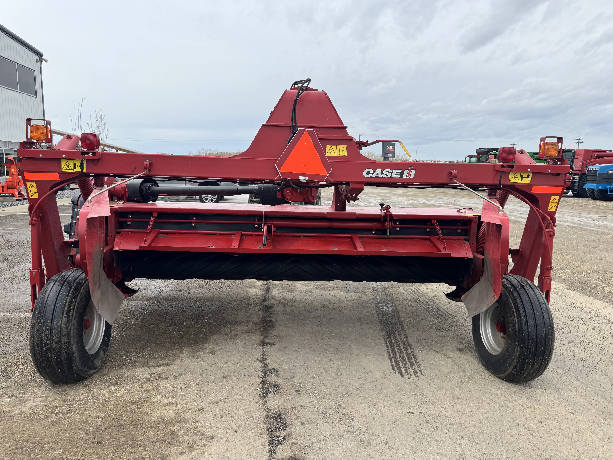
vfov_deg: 56.8
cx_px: 306
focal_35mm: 24
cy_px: 230
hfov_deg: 71.6
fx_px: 425
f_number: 1.78
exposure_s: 1/3413
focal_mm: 6.76
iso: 80
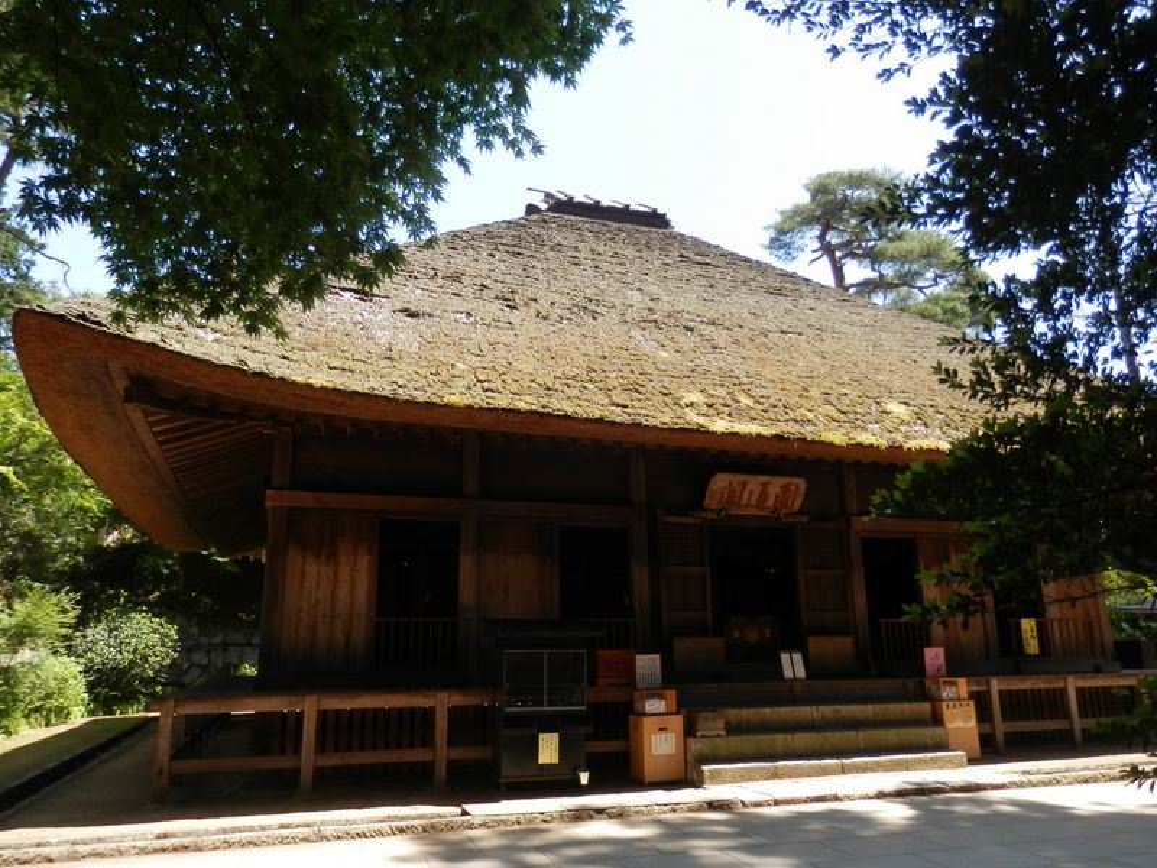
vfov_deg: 54.9
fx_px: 836
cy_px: 434
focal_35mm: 25
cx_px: 578
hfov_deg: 69.4
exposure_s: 1/250
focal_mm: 4.5
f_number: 3
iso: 80
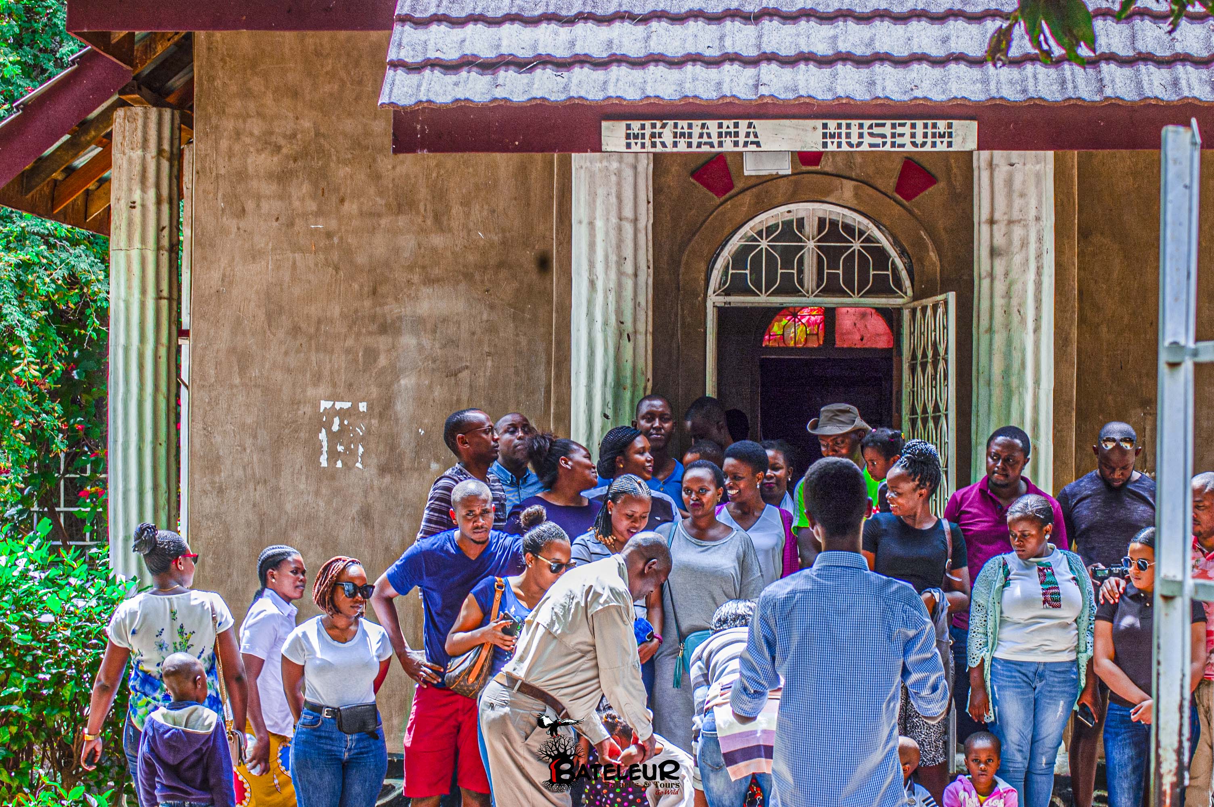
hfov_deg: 19.5
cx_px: 607
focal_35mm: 105
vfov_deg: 13.0
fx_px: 3538
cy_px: 404
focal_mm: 70
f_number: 5.6
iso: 200
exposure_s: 1/125
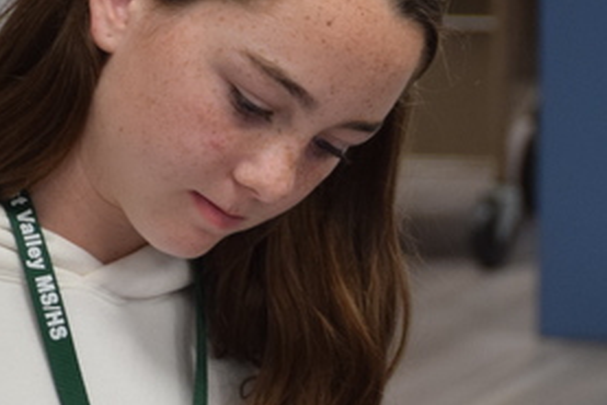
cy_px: 354
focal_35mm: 472
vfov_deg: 2.9
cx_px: 506
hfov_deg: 4.4
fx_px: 7960
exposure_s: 1/60
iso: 560
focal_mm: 85
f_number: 5.3
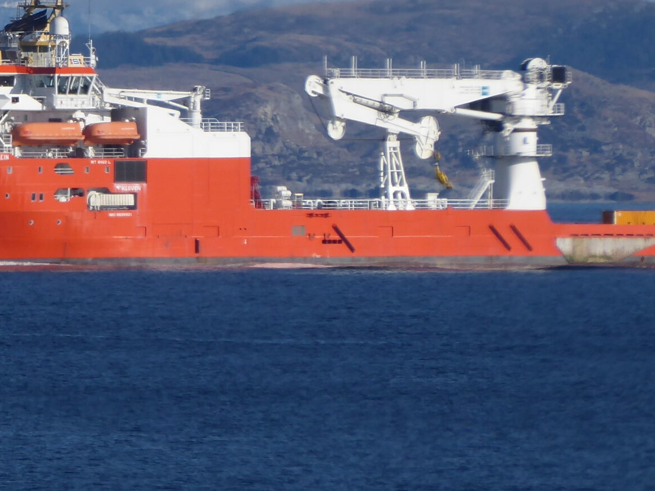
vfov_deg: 0.8
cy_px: -27
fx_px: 33416
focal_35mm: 1766
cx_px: 103
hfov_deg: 1.1
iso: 80
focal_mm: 129
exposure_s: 1/500
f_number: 6.4
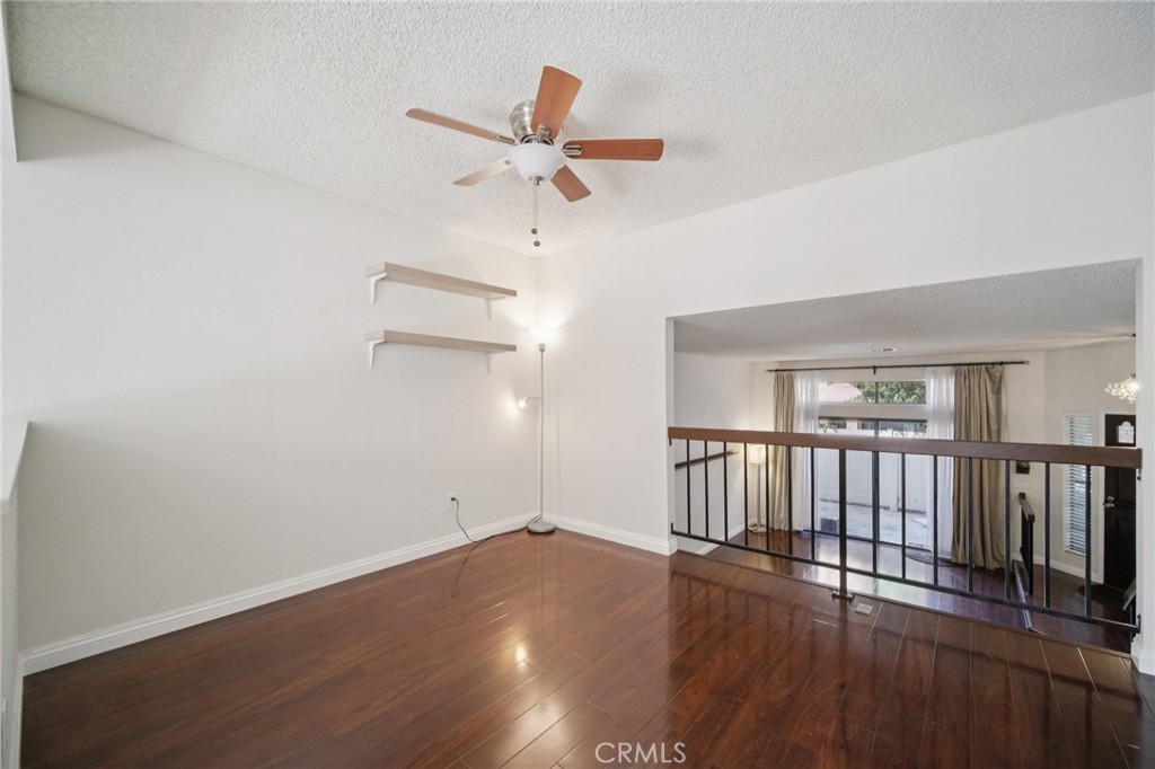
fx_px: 449
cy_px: 384
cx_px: 578
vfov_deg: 81.2
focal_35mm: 14
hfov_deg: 104.3
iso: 400
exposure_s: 1/30
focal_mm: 9
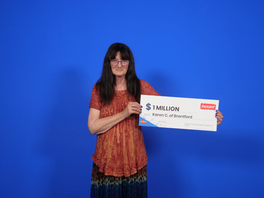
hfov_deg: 39.7
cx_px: 132
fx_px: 366
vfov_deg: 30.3
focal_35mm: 48
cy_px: 99
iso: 200
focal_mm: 24
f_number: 2.8
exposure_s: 1/100
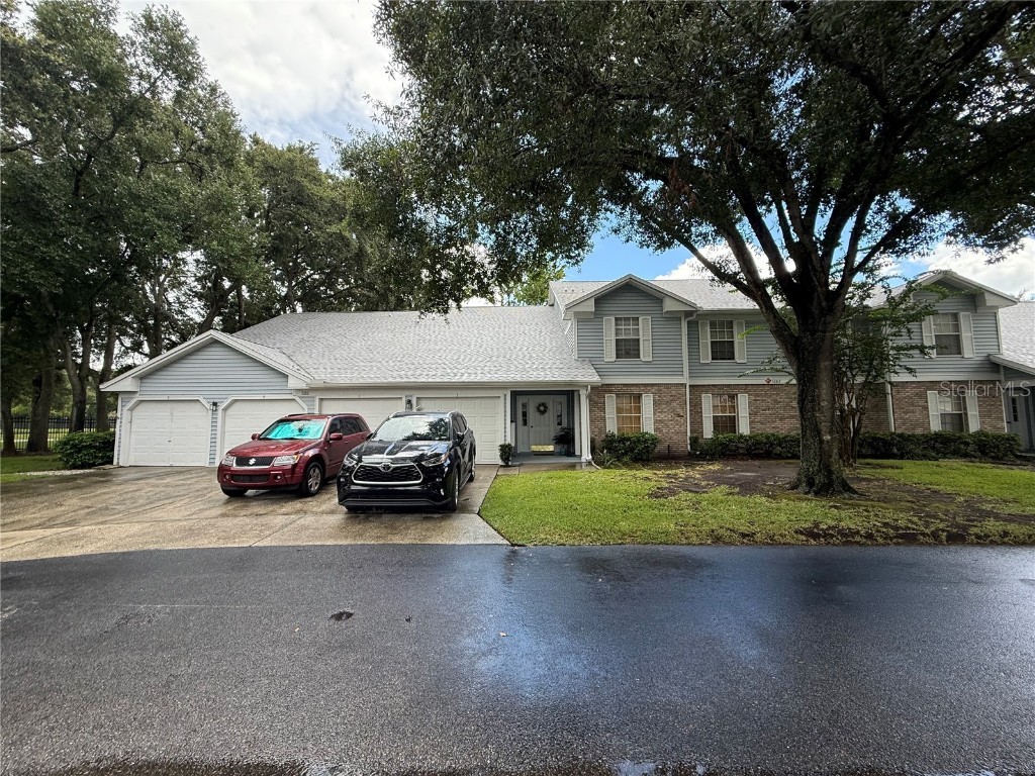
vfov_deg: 85.7
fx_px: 419
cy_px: 388
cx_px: 518
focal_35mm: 14
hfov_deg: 102.1
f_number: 2.2
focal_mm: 2.22
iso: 64
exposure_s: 1/494
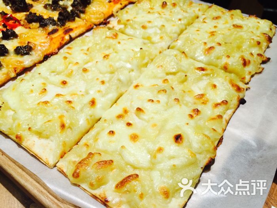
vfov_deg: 48.2
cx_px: 138
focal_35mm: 29
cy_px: 104
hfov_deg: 61.7
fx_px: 232
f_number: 2.2
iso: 25
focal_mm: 4.15
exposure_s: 1/50
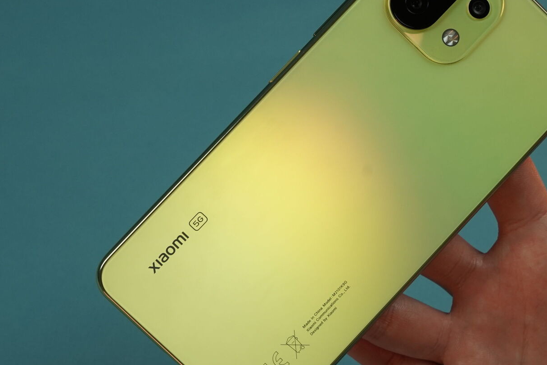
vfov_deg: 27.5
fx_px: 744
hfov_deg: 40.0
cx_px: 350
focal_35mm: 49
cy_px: 171
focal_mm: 31
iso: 1000
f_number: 8
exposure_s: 1/160
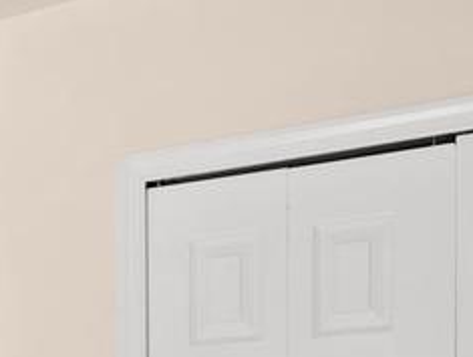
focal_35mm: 100
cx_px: -133
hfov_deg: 18.3
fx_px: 1369
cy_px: 549
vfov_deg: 13.8
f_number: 9
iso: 640
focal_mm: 17
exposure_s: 1/30
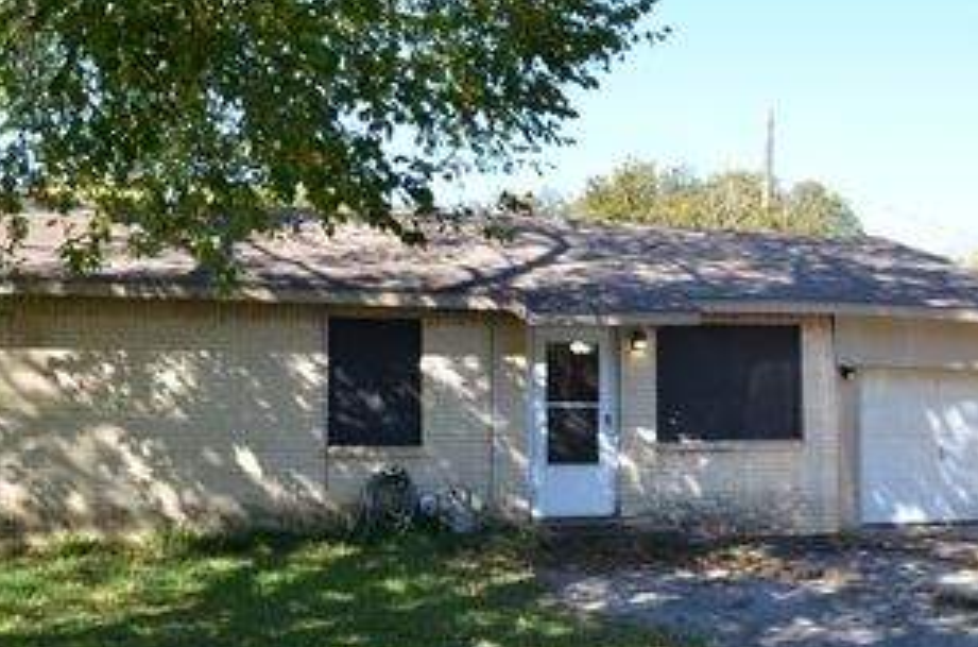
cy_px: 346
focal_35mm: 44
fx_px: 1192
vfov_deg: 30.3
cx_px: 363
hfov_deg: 44.2
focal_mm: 18
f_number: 7.1
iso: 200
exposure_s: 1/200
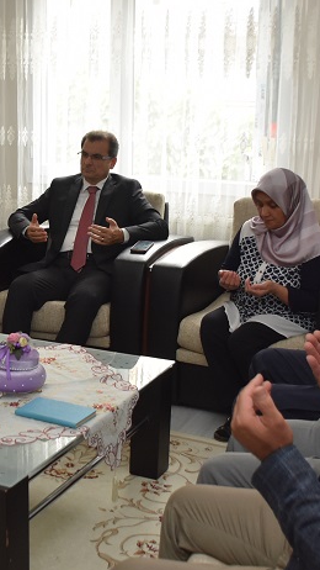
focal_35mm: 55
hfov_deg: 21.3
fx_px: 829
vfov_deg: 37.8
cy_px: 286
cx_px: 18
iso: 1000
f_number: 4
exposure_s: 1/60
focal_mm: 18
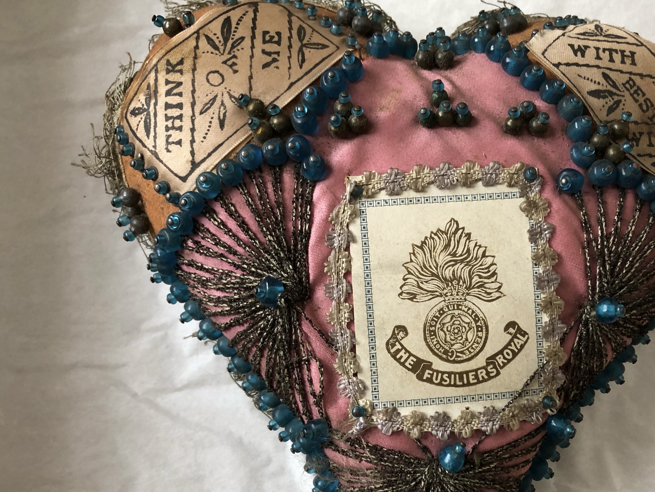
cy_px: 303
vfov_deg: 35.8
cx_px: 419
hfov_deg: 46.3
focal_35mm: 40
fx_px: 757
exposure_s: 1/20
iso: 40
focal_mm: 3.99
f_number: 1.8
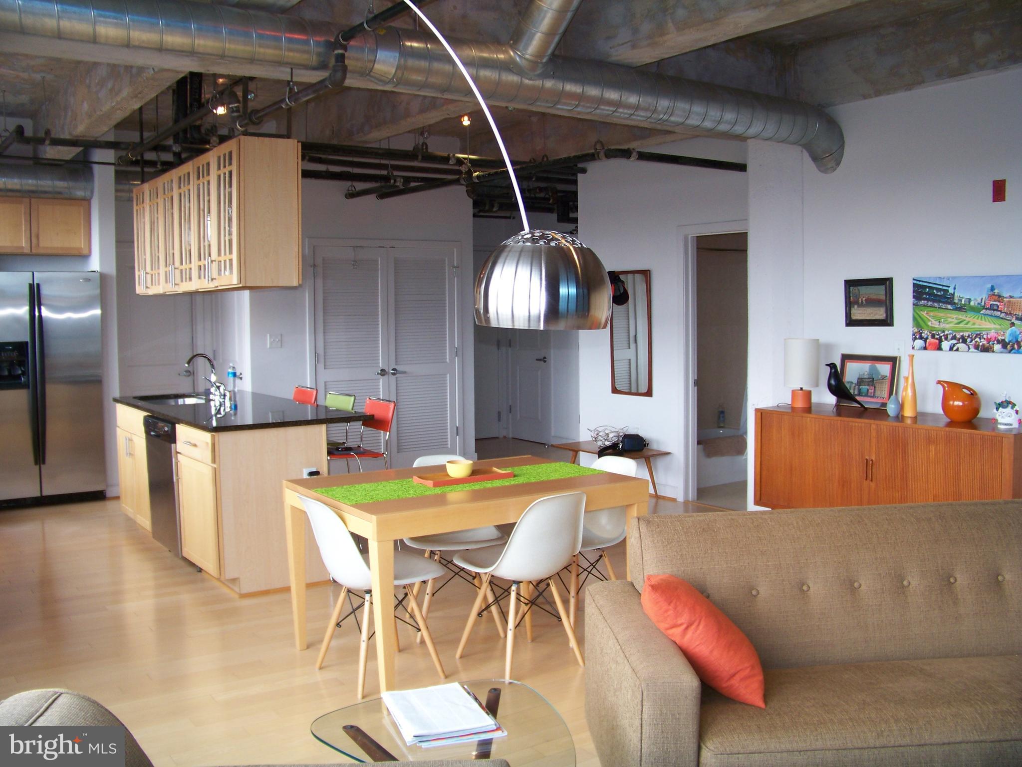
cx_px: 511
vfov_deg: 42.9
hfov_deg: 55.4
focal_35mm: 33
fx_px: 974
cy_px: 384
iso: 80
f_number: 2.8
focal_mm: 5.85
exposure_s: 1/30
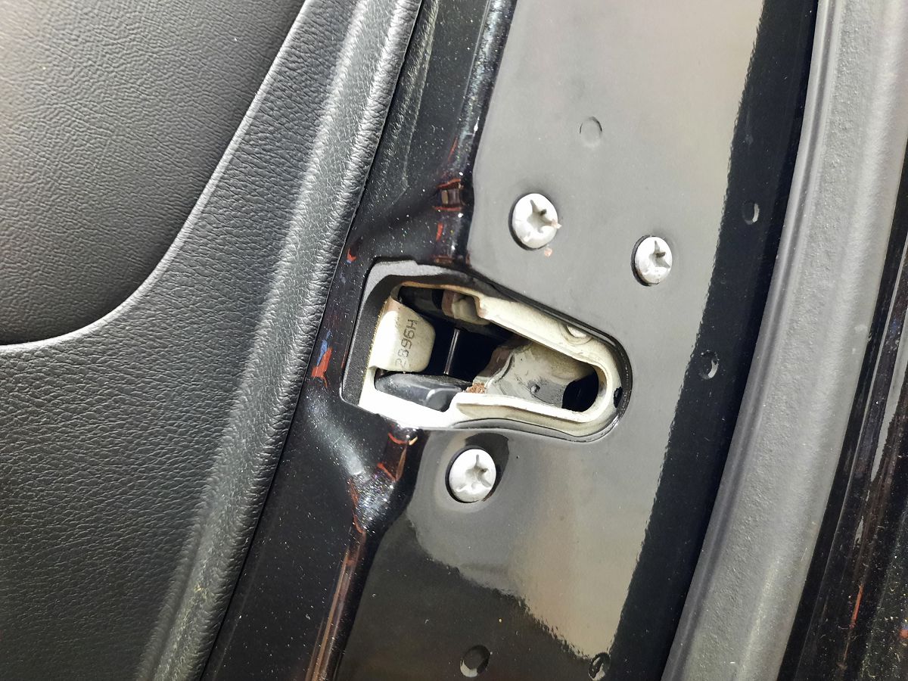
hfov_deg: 69.4
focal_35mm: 25
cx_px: 454
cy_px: 340
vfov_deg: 54.9
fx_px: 656
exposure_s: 1/20
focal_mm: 4.6
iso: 640
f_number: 2
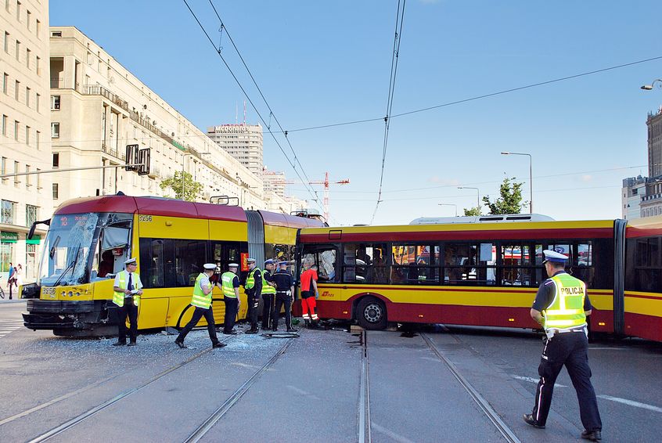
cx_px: 331
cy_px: 222
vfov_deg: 34.3
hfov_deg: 49.5
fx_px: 718
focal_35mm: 39
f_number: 7.1
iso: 100
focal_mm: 26
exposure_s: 1/200
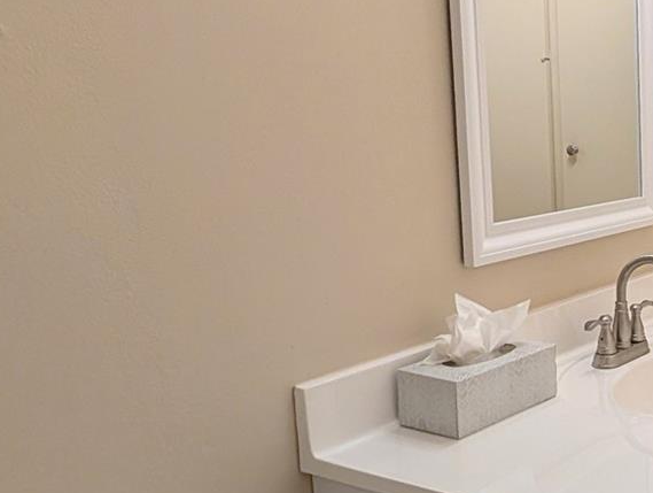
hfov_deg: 35.7
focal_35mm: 43
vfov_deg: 33.7
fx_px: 813
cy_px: 252
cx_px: 757
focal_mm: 2.02
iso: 101
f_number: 1.7
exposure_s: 1/120
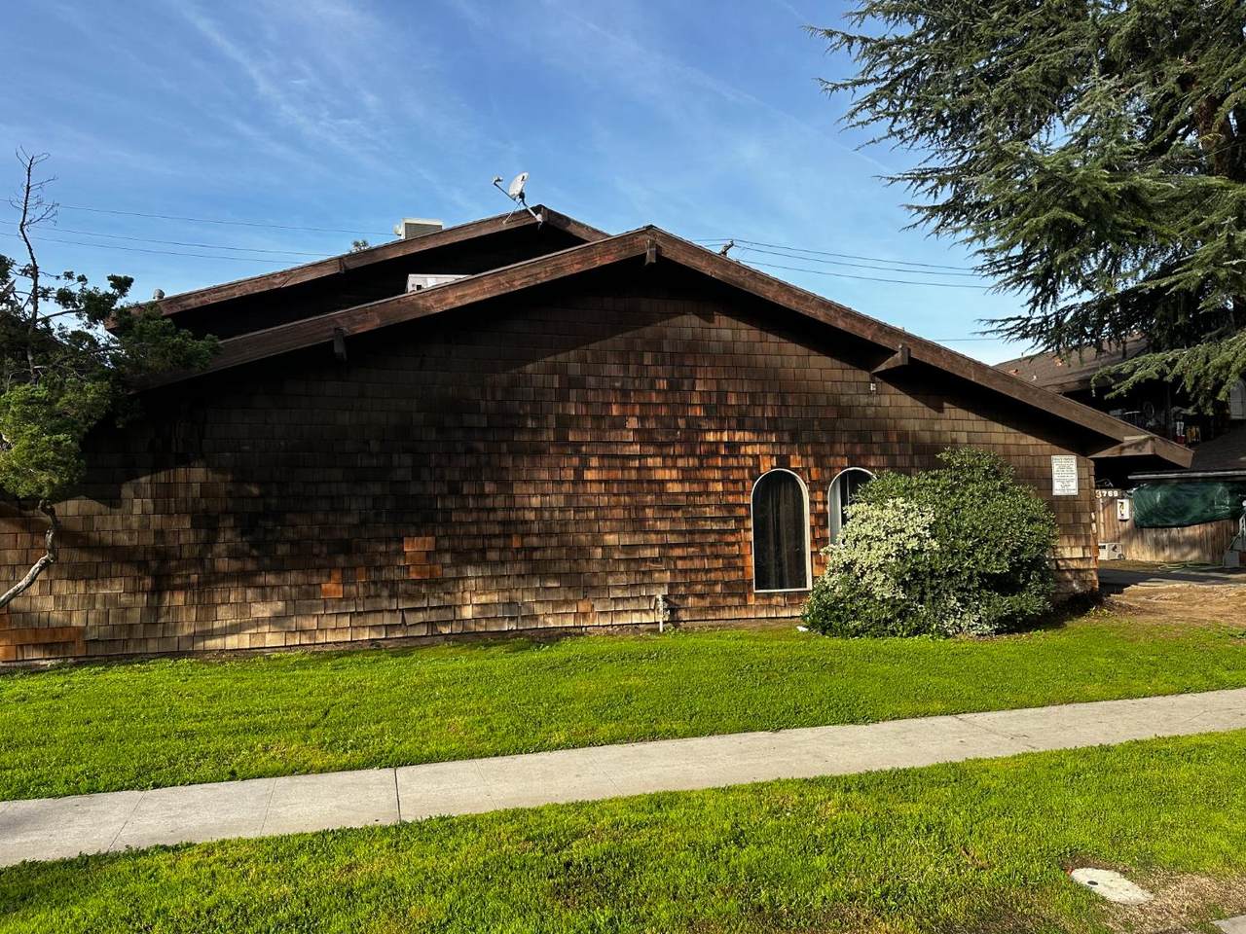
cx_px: 623
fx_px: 864
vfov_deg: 56.8
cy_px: 467
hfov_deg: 71.6
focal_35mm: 24
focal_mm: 6.86
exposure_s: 1/2028
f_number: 1.78
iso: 80
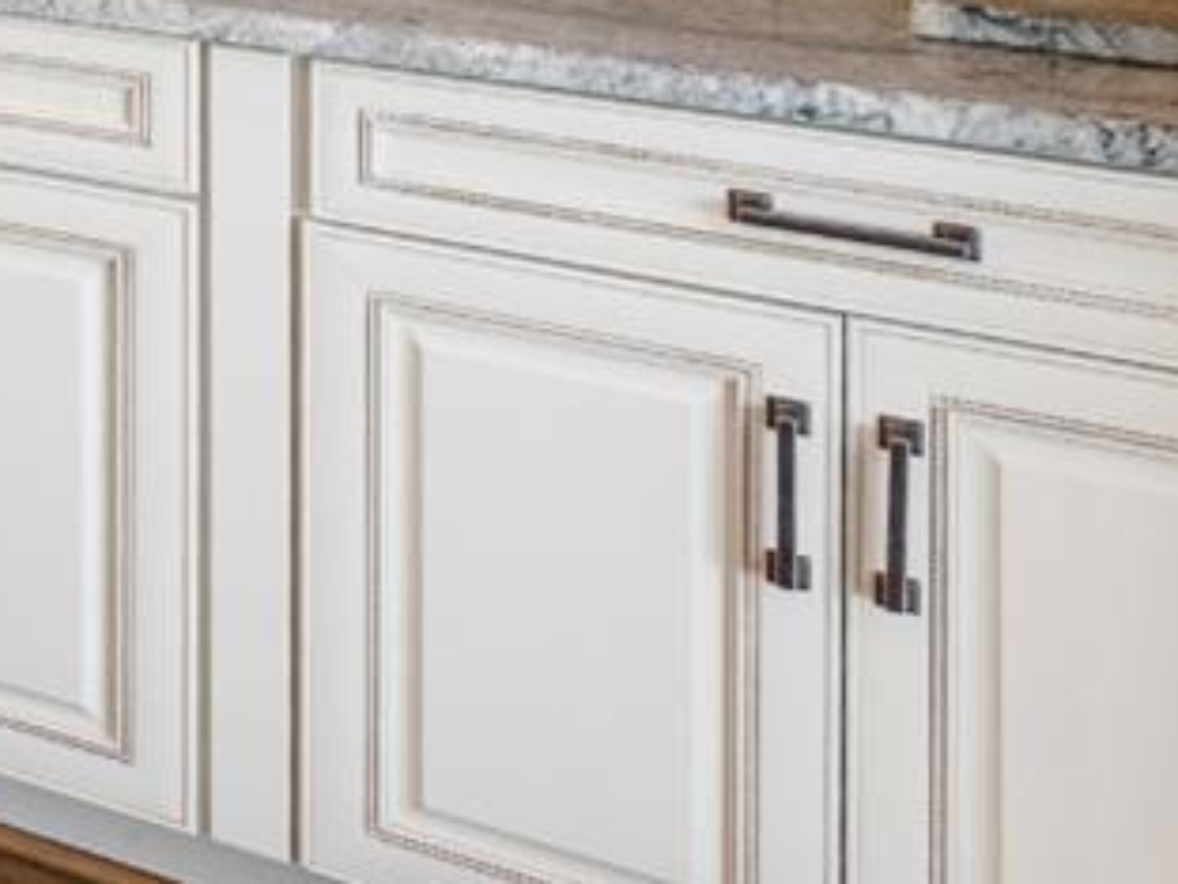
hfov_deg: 16.7
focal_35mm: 74
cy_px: -487
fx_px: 2518
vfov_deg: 17.6
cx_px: -1389
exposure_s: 1/25
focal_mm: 16
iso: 1000
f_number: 8
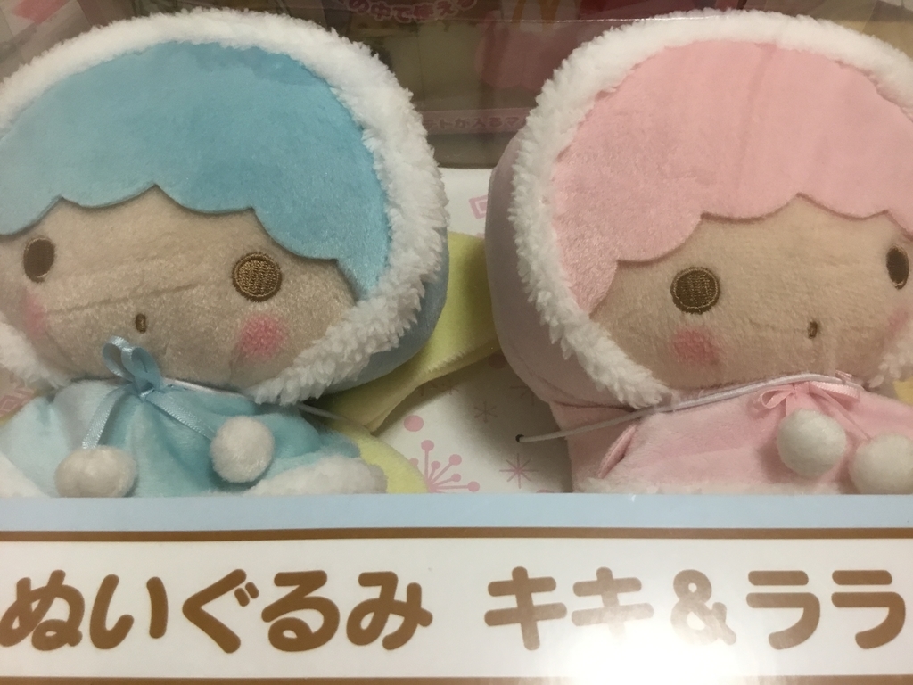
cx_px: 456
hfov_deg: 58.4
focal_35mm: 31
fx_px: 818
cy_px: 342
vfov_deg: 45.4
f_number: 2.4
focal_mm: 3.3
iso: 64
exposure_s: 1/30
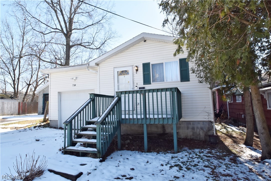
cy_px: 90
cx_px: 136
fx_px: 147
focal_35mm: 20
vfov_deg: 63.2
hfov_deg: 85.4
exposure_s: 1/400
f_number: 10
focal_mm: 13
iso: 400
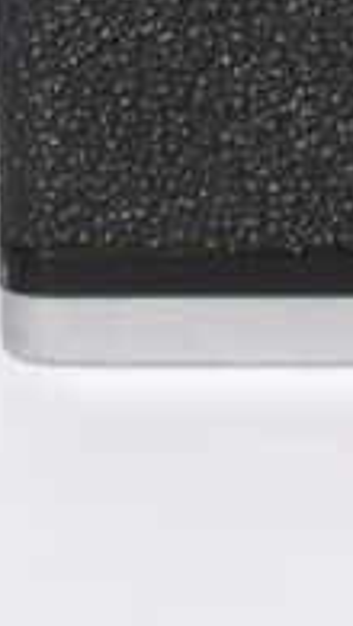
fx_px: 8535
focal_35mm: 514
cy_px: -241
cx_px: 1004
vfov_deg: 4.2
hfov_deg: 2.3
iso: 100
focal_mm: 24.9
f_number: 4.4
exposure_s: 1/50
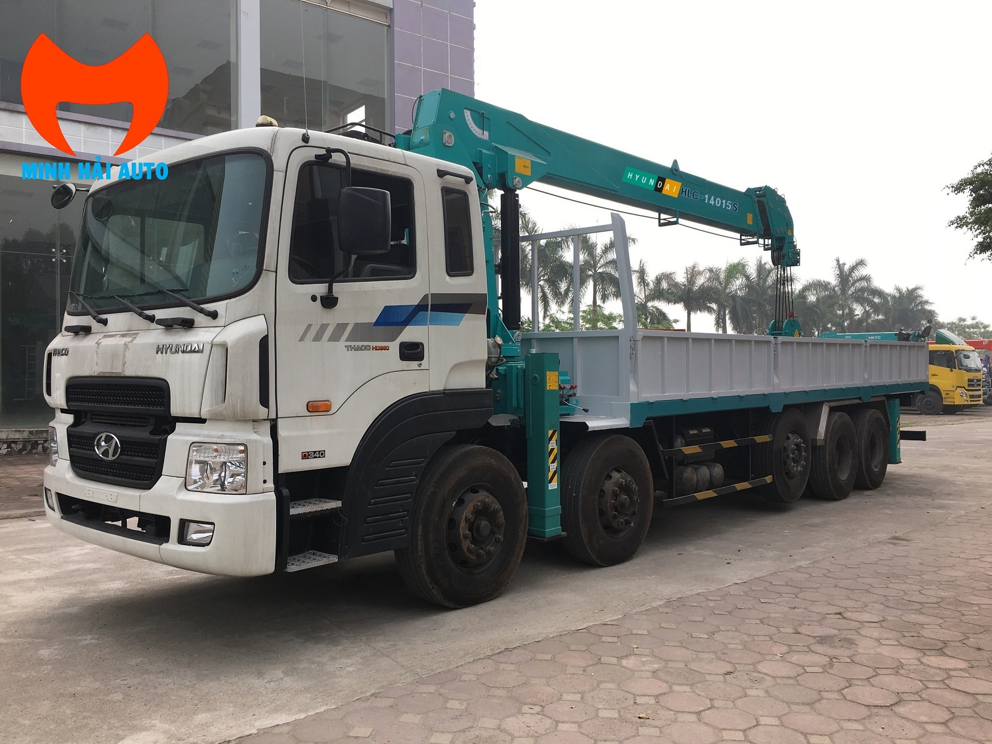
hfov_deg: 61.7
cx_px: 496
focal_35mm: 29
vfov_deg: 48.2
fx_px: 831
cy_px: 372
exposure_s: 1/718
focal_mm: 4.15
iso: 25
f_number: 2.2
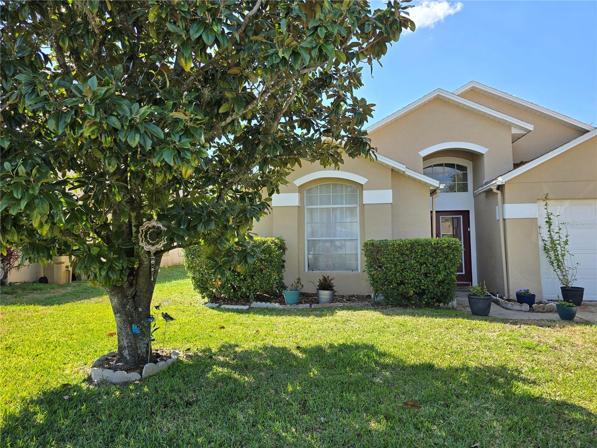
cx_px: 298
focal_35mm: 23
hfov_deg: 73.9
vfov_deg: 58.9
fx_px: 397
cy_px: 224
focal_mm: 6.3
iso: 12
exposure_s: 1/338
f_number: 1.7
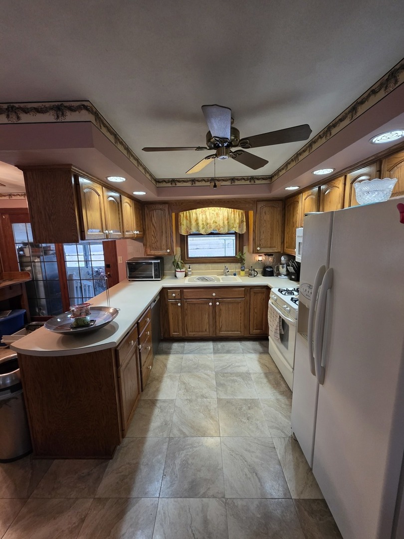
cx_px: 202
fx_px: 202
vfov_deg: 106.2
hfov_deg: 89.9
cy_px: 270
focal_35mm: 13
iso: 500
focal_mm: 2.2
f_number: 1.9
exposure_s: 1/60
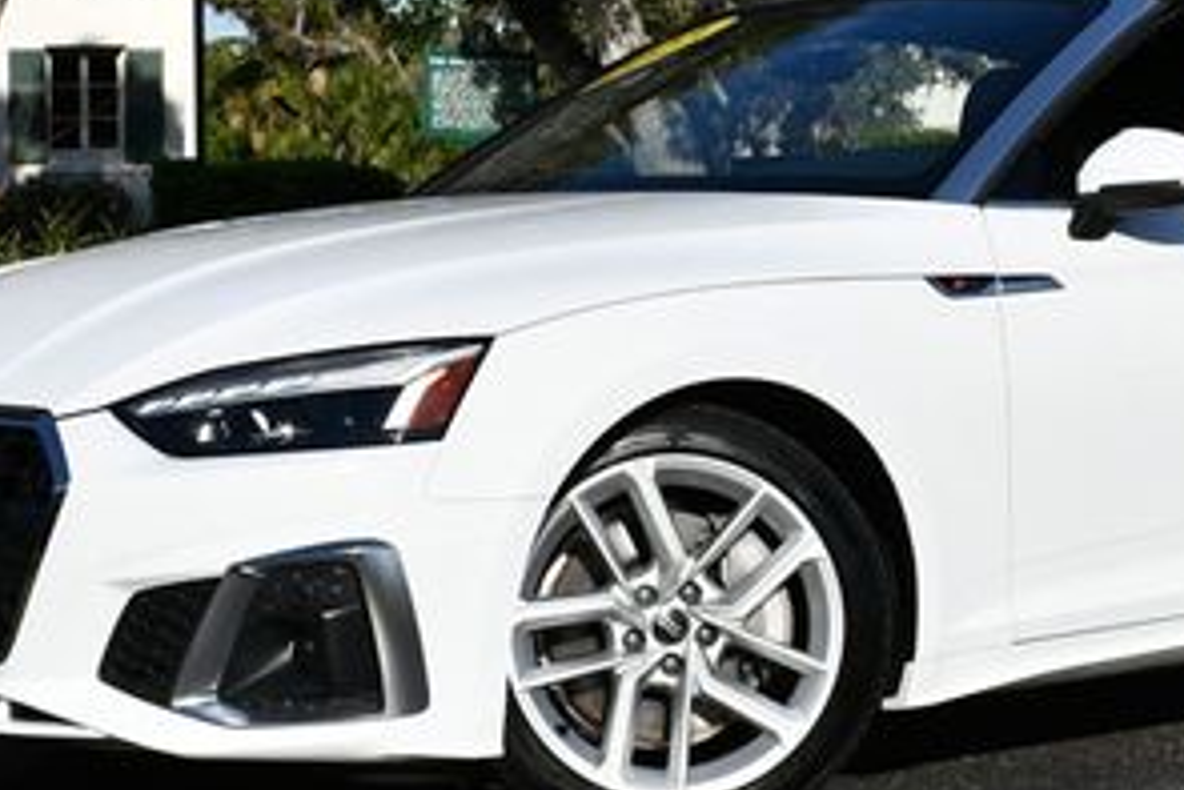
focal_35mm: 113
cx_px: 859
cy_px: 120
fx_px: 3718
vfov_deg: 12.1
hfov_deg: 18.0
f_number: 10
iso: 100
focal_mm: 26
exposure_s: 1/400
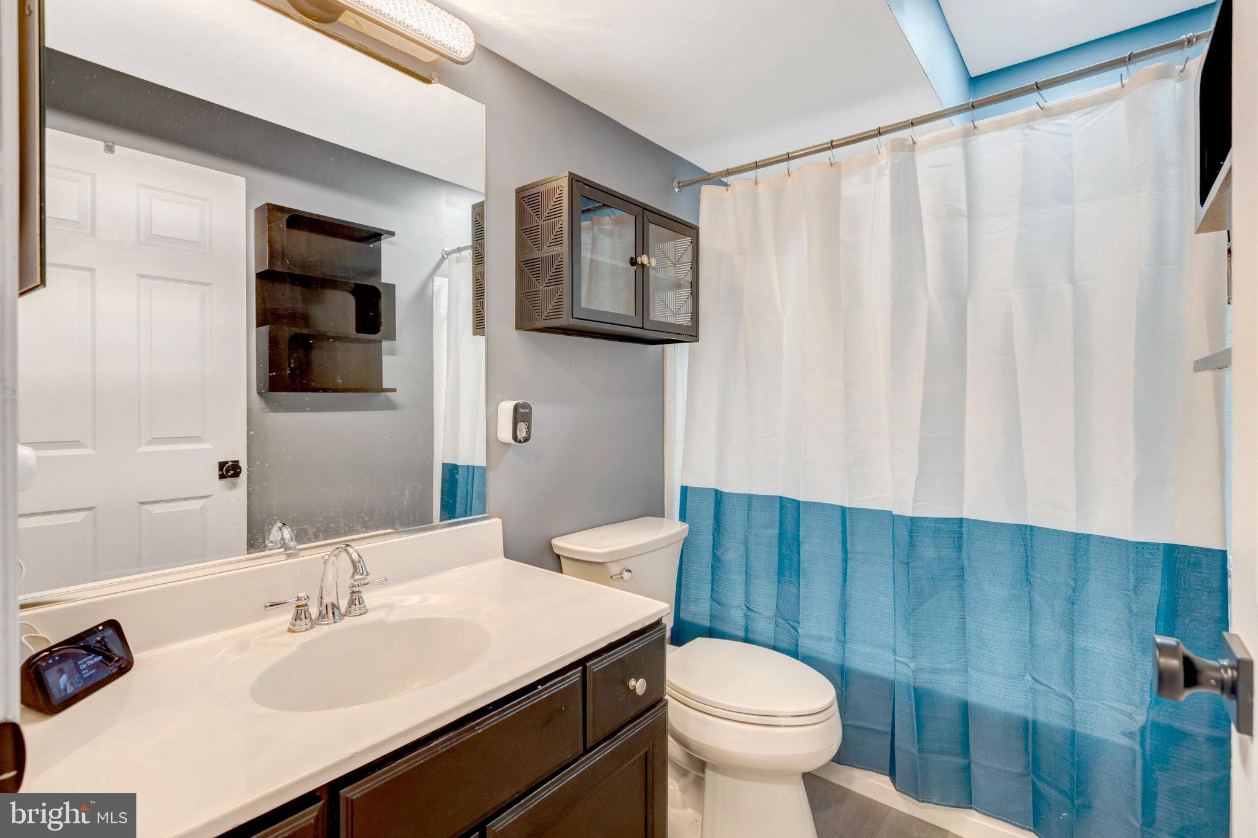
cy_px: 419
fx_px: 559
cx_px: 629
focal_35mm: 16
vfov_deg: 73.7
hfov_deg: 96.7
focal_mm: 16
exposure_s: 1/25
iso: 1250
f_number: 8
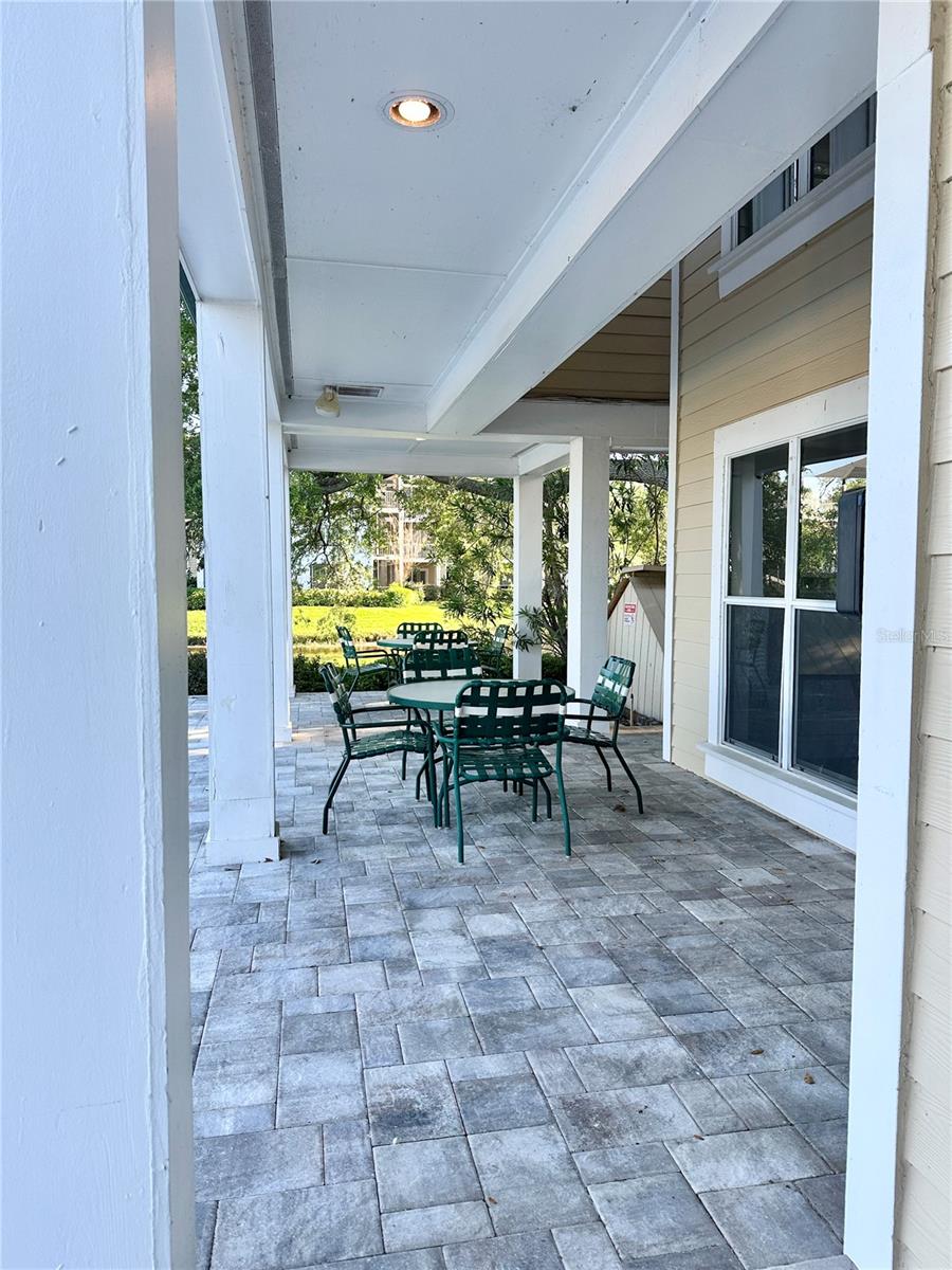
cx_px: 476
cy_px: 635
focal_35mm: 24
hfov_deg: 56.8
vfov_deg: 71.6
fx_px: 880
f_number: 1.78
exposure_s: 1/516
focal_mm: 6.86
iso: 80
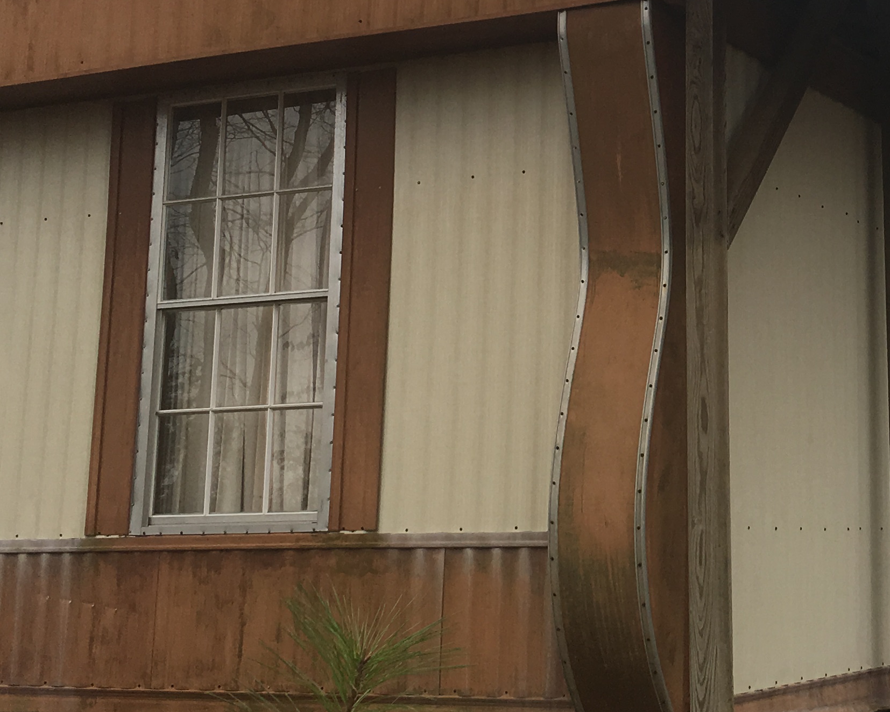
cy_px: 230
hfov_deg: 26.6
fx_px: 1817
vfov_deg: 22.1
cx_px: 792
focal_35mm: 69
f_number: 2.2
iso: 25
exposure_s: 1/283
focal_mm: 4.15
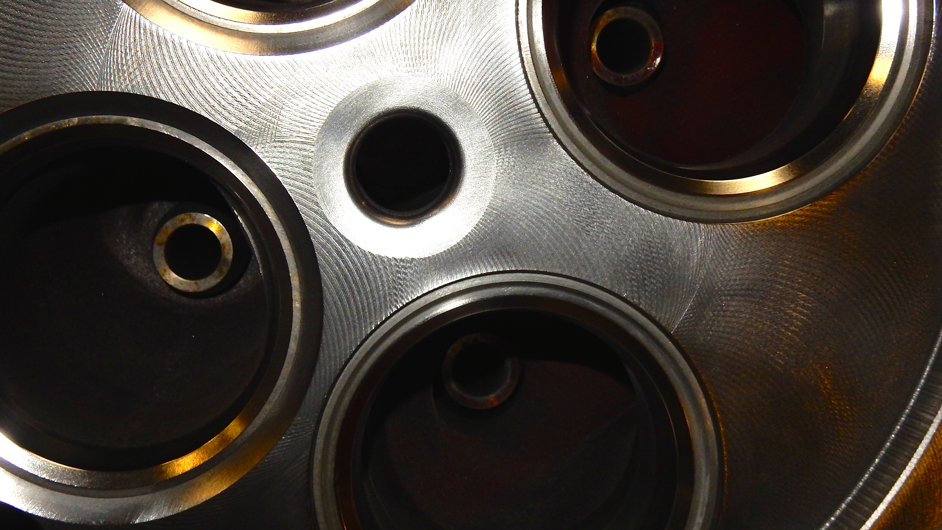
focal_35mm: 40
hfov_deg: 50.4
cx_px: 443
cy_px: 161
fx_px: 999
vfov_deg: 29.4
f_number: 4
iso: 200
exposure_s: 1/30
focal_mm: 5.4
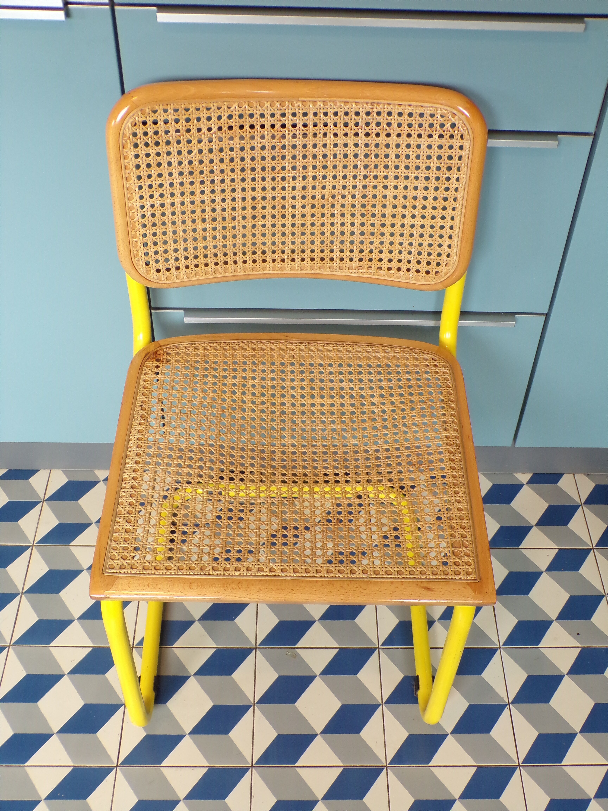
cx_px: 304
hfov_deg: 38.7
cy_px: 406
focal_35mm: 37
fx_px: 866
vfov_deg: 50.1
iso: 200
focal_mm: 6.6
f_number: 3.3
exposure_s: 1/27
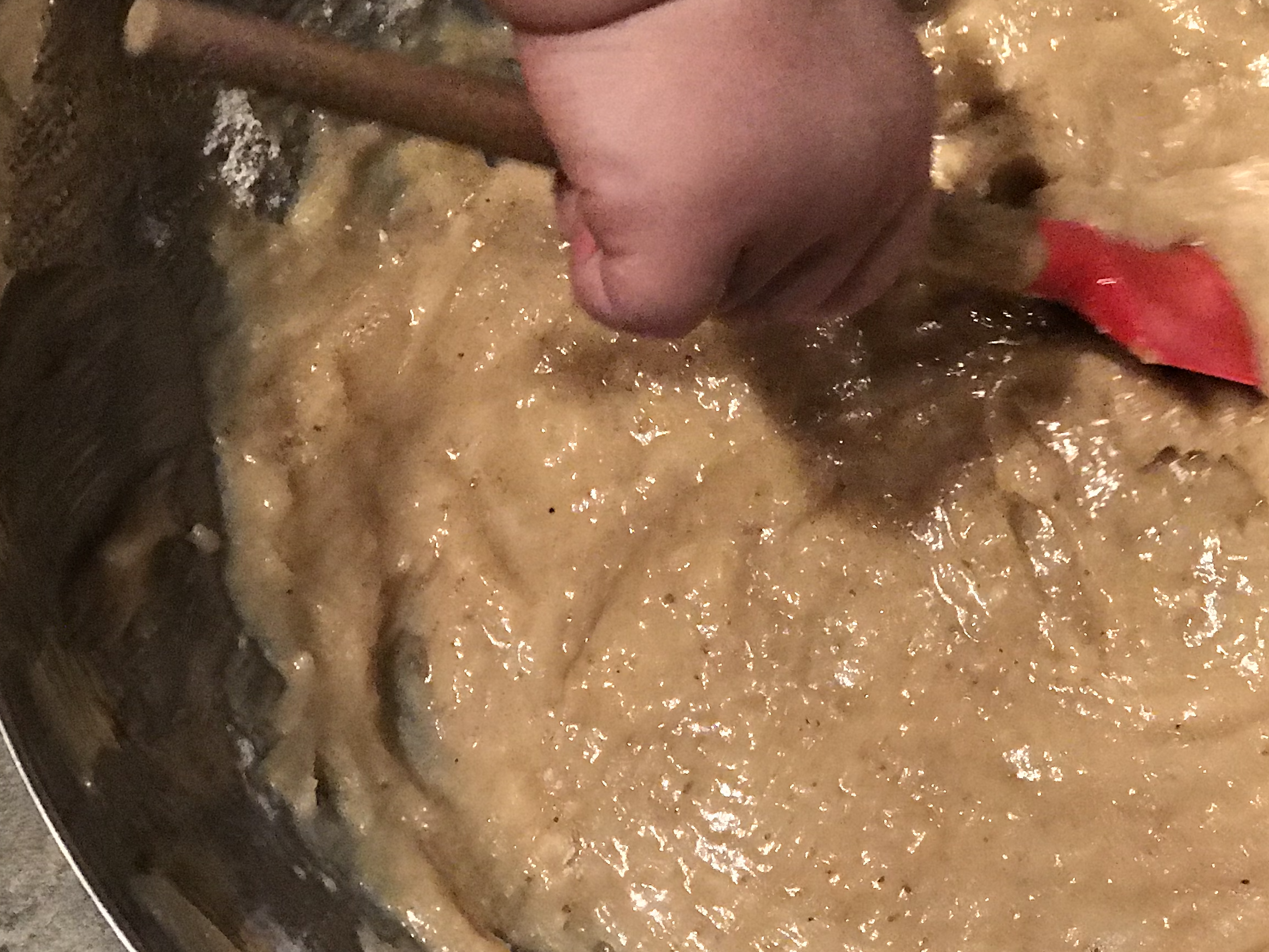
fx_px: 3629
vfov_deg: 14.9
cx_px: 893
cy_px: 428
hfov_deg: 19.7
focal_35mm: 99
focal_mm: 6.6
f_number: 2.8
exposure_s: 1/60
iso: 800
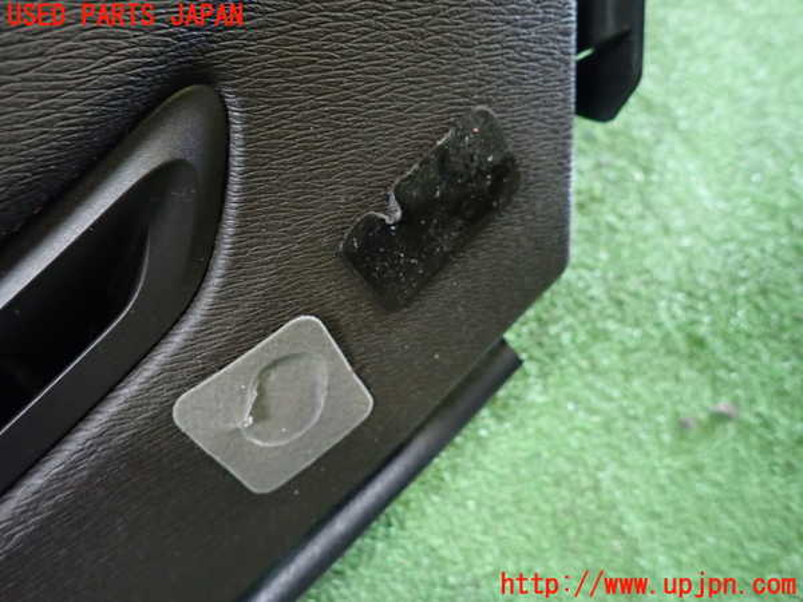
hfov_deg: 69.4
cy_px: 301
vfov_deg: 54.9
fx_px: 580
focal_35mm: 25
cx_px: 402
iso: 500
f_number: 2
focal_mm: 4.5
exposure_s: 1/30
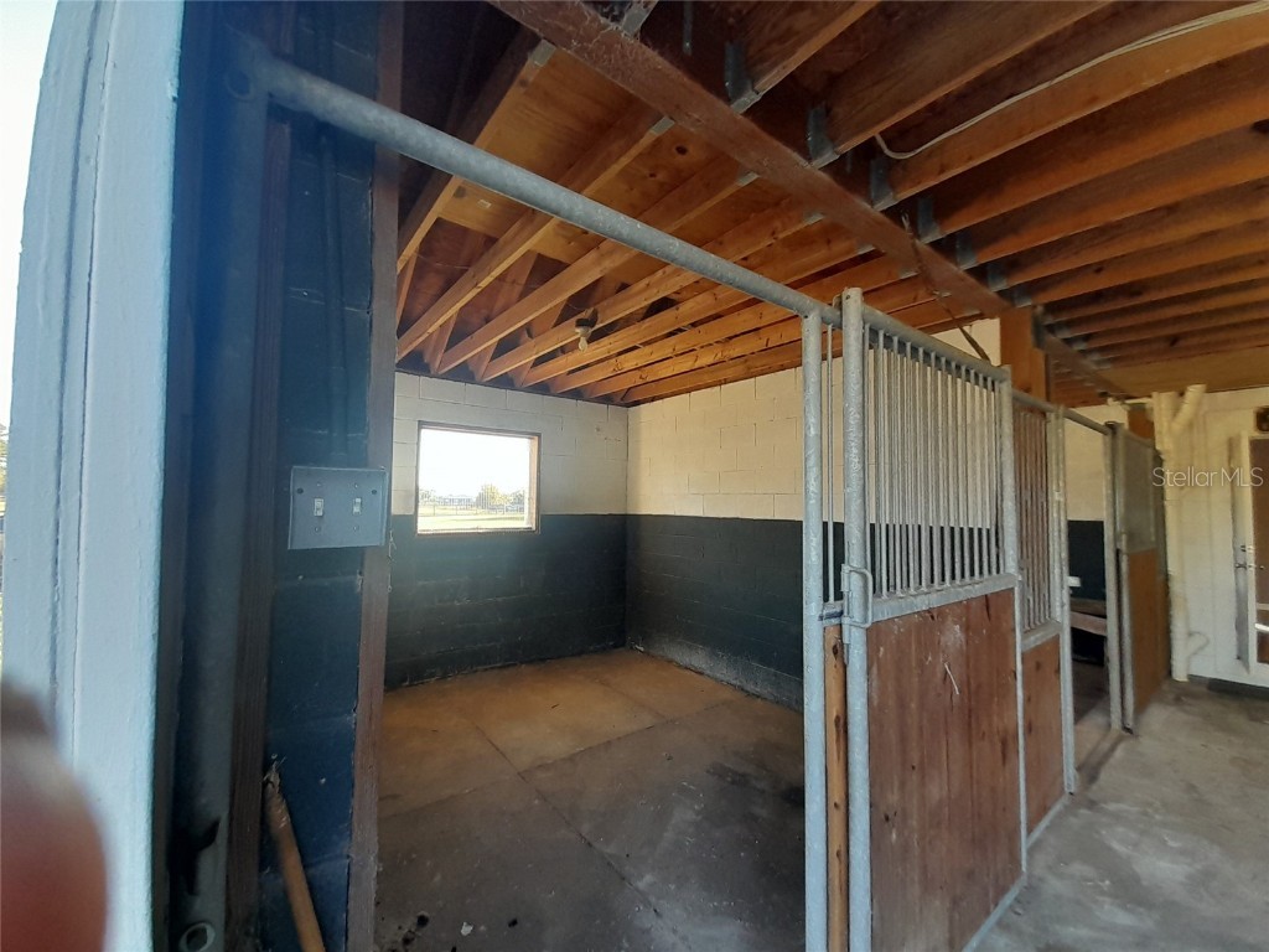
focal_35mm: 13
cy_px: 476
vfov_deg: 89.9
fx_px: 477
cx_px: 634
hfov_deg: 106.2
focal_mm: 1.13
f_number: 2.2
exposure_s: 1/40
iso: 80
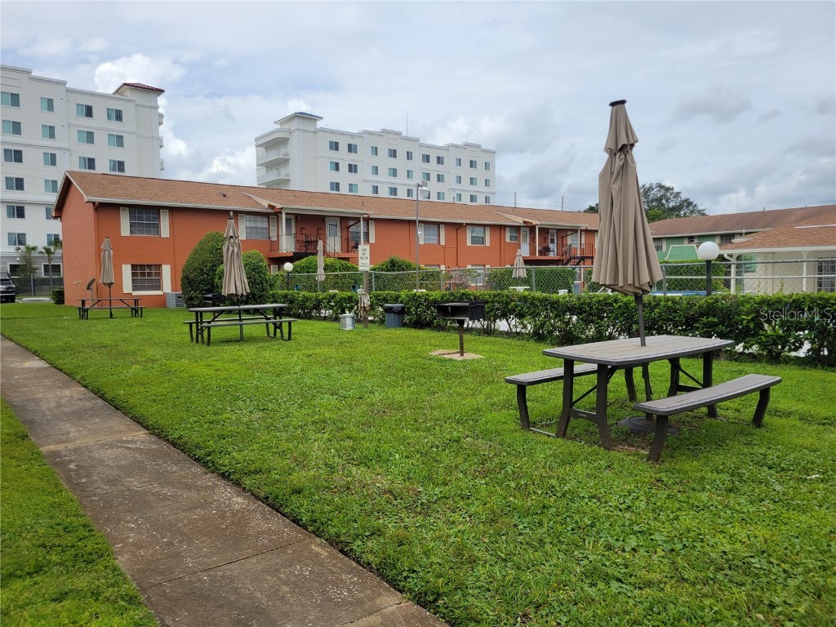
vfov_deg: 53.1
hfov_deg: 67.3
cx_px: 418
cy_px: 314
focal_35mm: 26
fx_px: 628
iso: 40
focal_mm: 5.4
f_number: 1.8
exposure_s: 1/2600
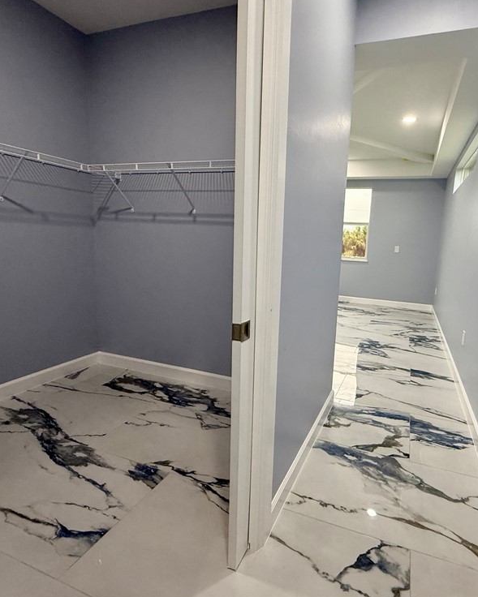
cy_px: 290
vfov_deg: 83.3
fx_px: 336
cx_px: 298
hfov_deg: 69.8
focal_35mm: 19
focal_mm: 2.22
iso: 320
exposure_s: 1/120
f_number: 2.2
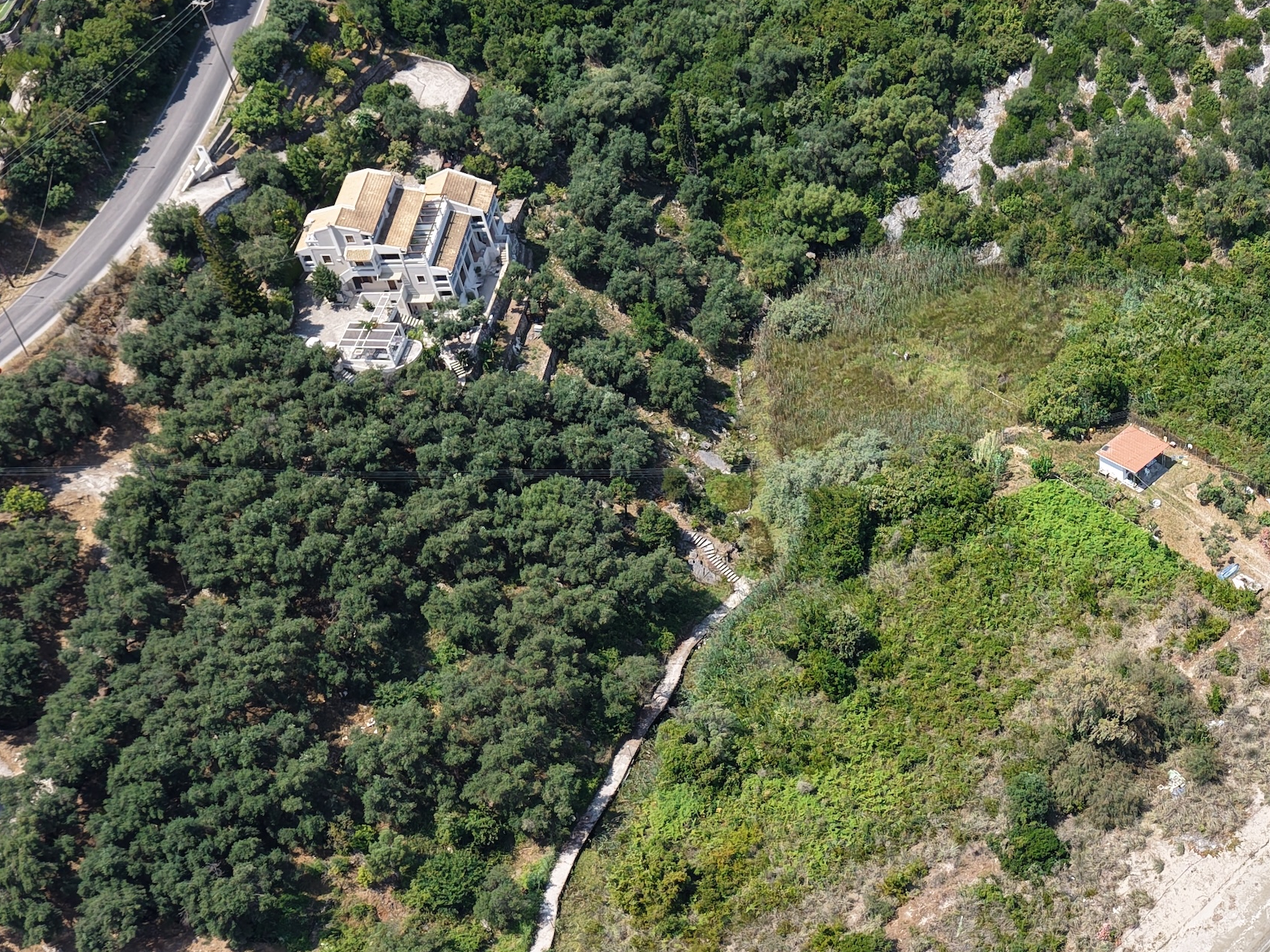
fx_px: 1834
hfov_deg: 36.1
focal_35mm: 50
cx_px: 1122
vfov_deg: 28.9
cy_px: 630
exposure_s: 1/2500
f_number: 1.8
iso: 140
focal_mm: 8.67
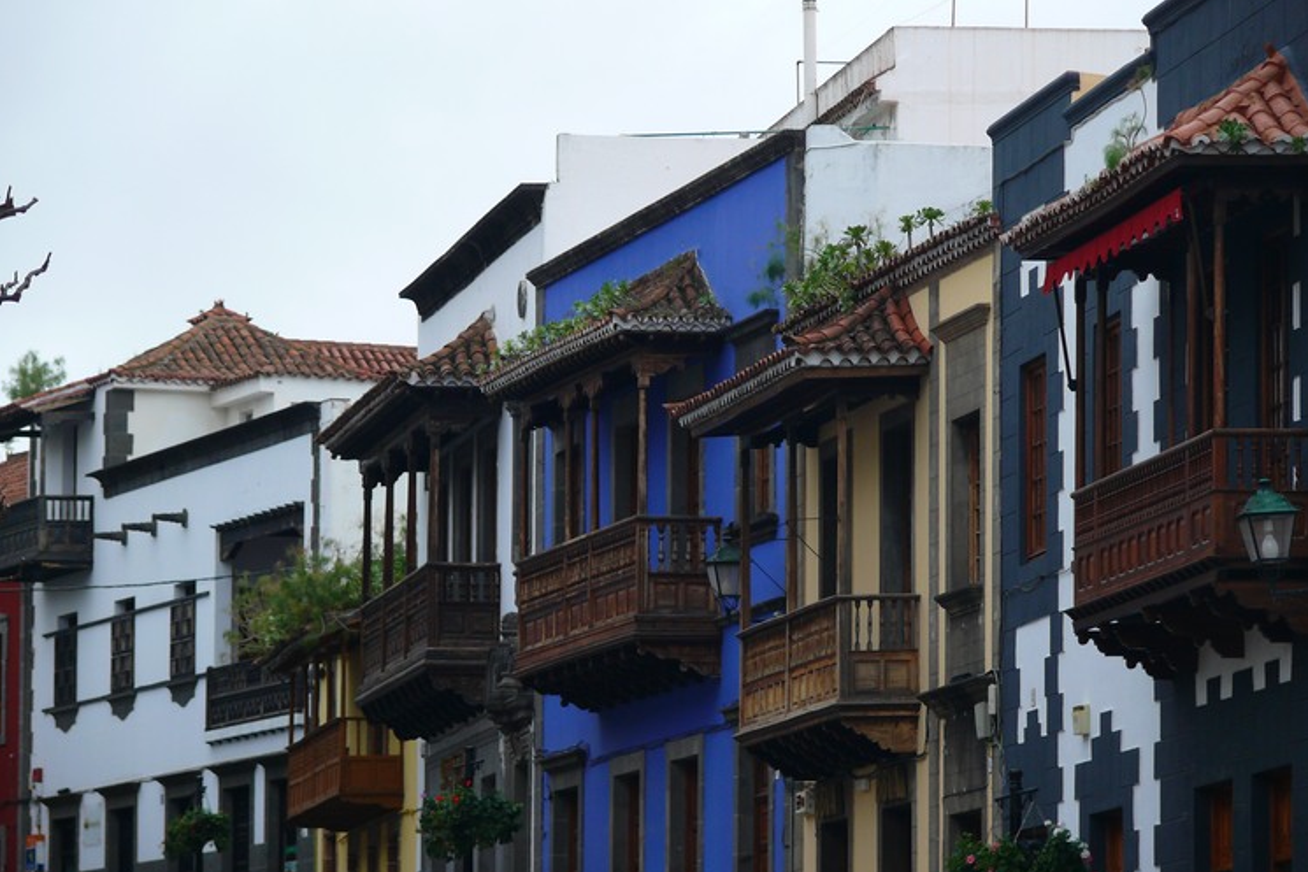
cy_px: 437
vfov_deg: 6.8
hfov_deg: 10.2
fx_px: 7304
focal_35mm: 201
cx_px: 657
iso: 100
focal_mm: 40.5
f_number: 3.6
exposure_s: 1/60
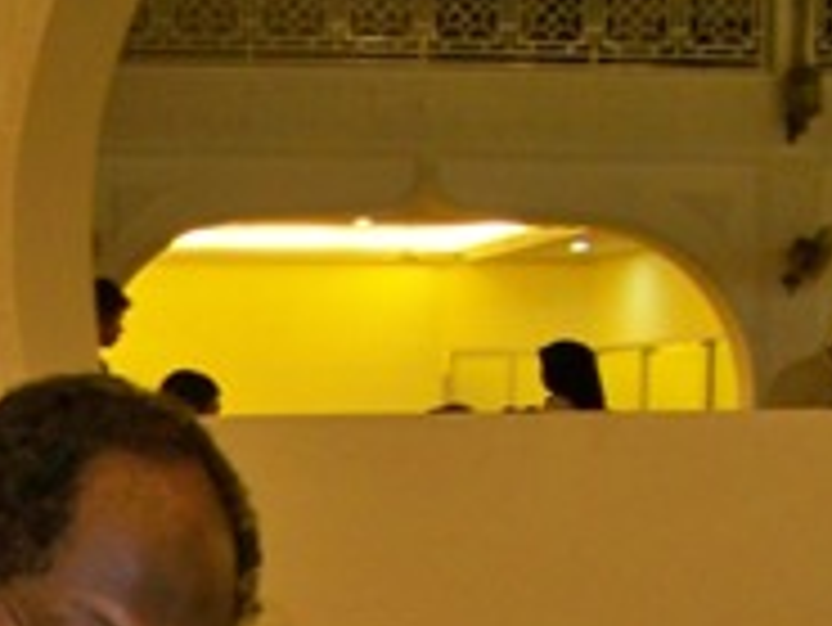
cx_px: -265
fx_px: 2742
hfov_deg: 16.3
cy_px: 1072
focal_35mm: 114
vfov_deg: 12.1
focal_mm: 5.85
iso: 200
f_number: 2.8
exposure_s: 1/30
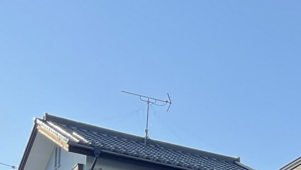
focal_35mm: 105
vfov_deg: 10.5
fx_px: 838
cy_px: 357
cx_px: 450
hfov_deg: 18.2
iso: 32
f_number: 1.6
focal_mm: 5.1
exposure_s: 1/1370
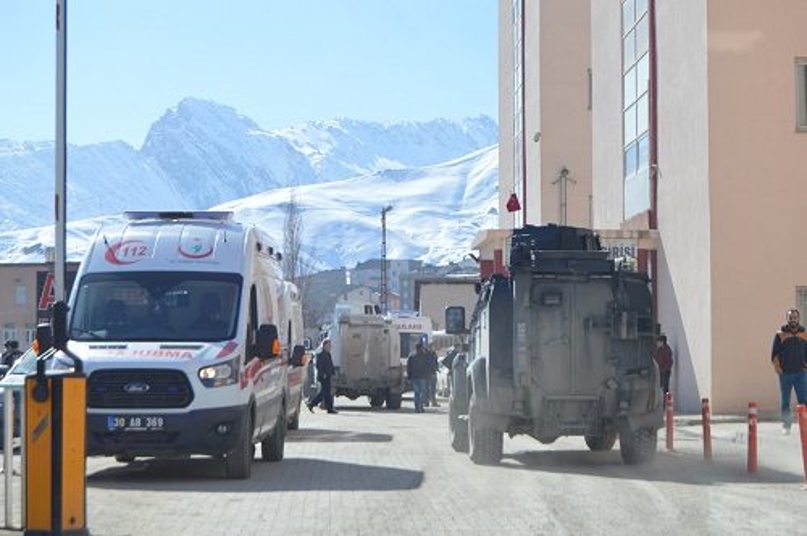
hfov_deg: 24.6
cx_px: 404
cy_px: 268
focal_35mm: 82
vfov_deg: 16.5
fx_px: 1847
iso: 100
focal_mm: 55
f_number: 8
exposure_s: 1/250
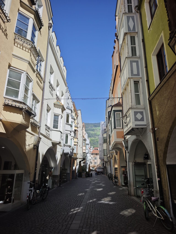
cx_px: 88
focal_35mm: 23
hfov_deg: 58.9
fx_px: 156
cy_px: 117
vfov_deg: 73.9
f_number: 2
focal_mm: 8.72
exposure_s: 1/1967
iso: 50
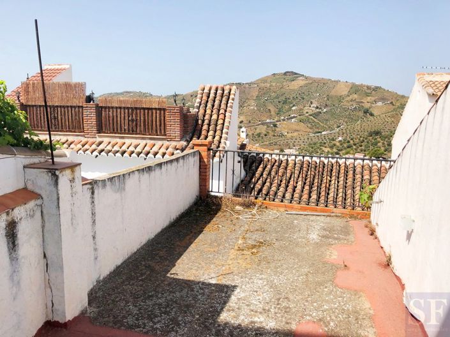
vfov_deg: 49.7
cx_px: 225
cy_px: 168
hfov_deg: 63.5
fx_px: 364
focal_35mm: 28
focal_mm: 3.99
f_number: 1.8
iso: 20
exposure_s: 1/2525
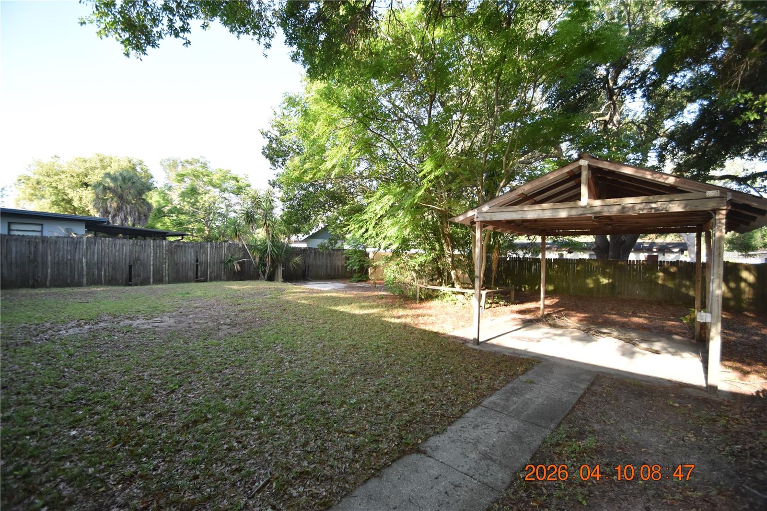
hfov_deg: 100.4
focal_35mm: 15
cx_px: 384
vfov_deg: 77.3
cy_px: 256
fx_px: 319
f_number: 3.5
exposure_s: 1/750
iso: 800
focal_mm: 10
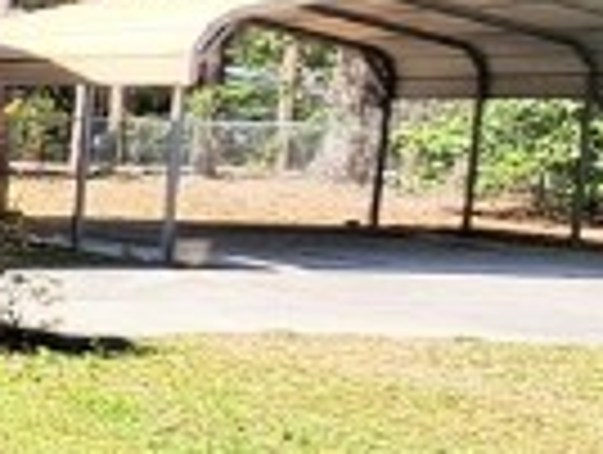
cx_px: -814
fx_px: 1728
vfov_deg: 14.9
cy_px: 333
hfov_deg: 14.1
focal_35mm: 99
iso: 50
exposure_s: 1/781
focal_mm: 1.74
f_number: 2.2
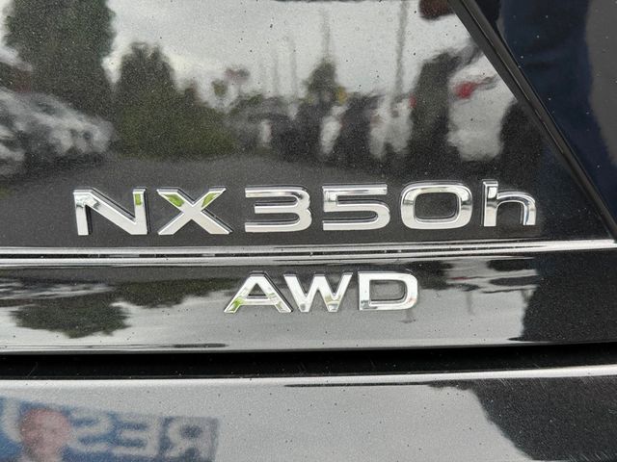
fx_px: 856
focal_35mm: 48
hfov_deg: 39.7
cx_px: 308
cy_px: 231
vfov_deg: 30.3
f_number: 1.78
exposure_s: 1/506
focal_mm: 6.76
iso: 80
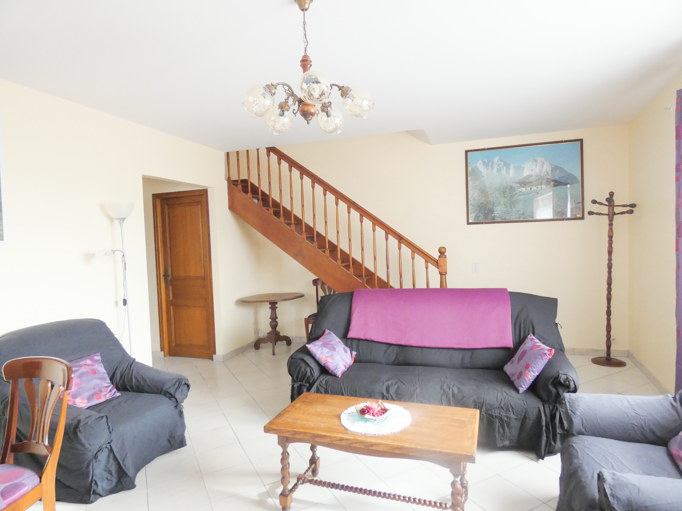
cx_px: 341
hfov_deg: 81.7
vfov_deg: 66.0
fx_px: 394
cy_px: 256
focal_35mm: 20
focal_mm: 3.6
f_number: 2.8
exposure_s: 1/60
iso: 250
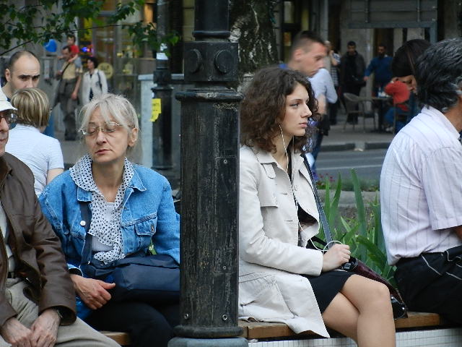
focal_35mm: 338
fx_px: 4511
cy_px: 174
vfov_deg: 4.4
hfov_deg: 5.9
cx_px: 231
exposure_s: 1/50
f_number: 5.3
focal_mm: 60.8
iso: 400
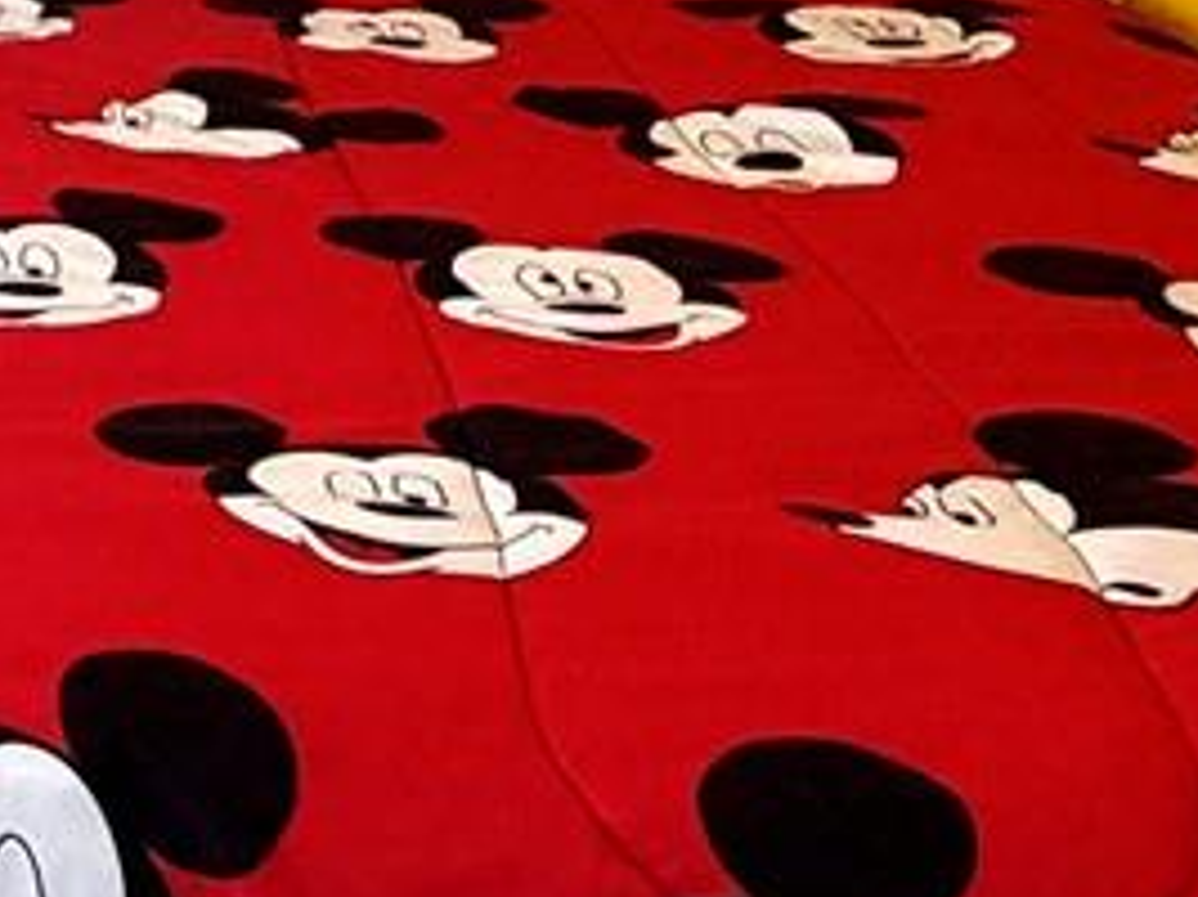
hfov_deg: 19.5
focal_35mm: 84
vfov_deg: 16.5
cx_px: -727
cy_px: -314
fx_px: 2906
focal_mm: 2.2
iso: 320
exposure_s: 1/72
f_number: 2.2
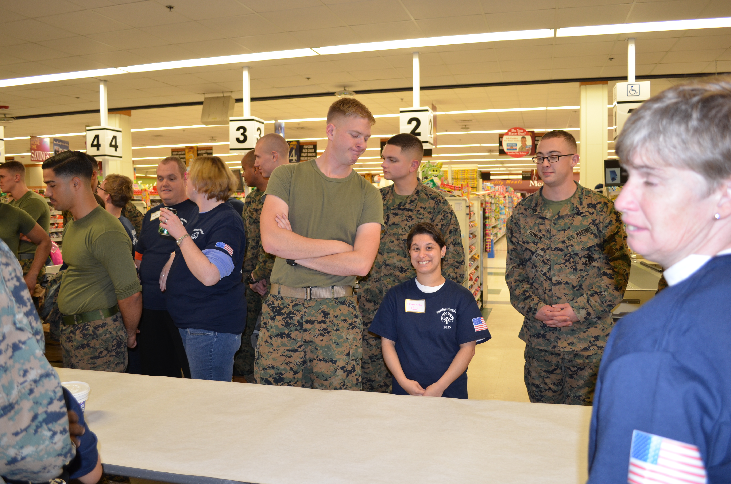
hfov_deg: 62.0
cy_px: 242
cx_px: 366
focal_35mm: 30
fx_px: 608
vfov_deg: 43.4
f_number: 3.8
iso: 400
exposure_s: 1/60
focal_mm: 20
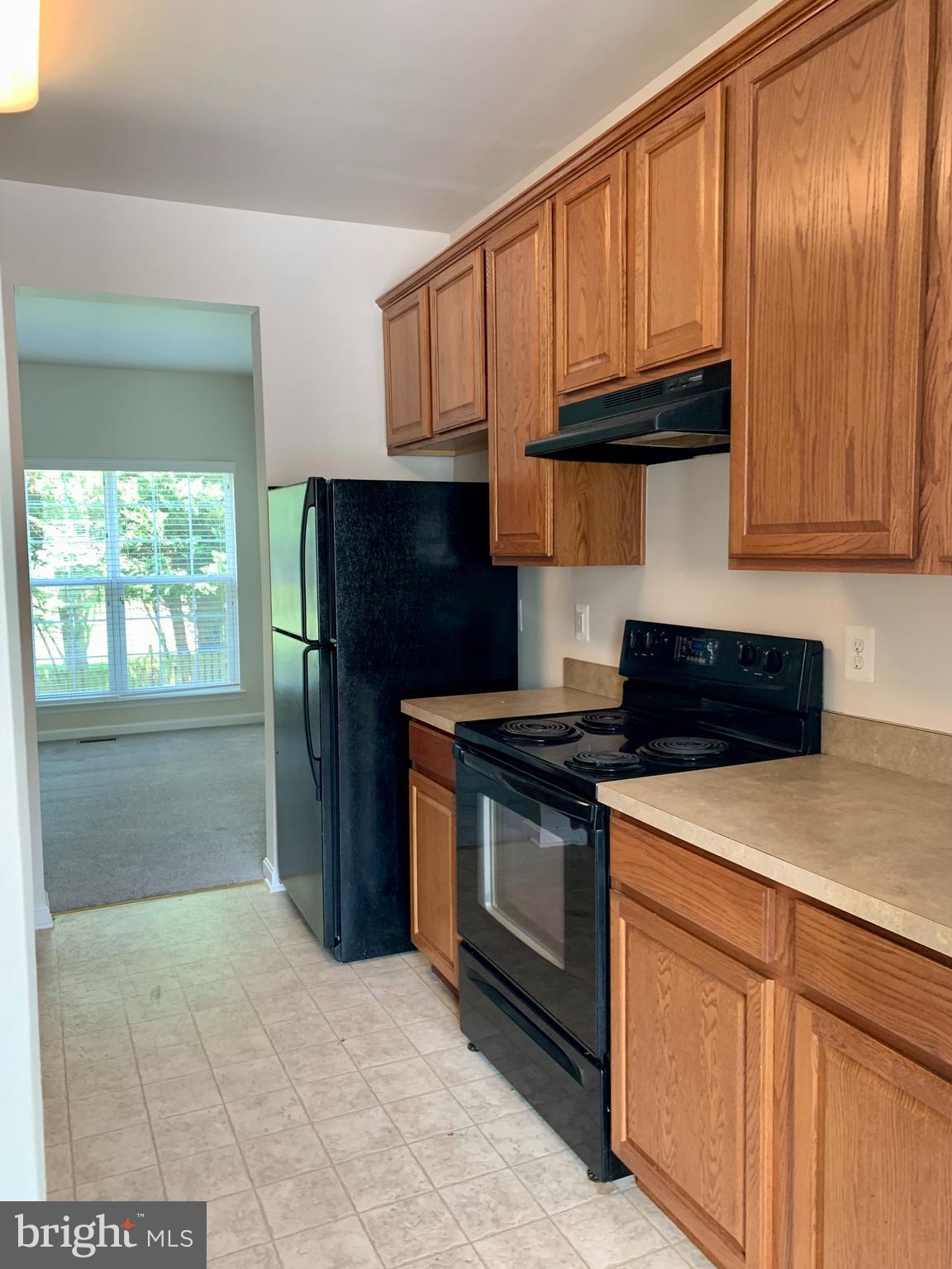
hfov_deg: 53.1
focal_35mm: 26
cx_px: 476
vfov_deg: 67.3
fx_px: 953
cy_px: 634
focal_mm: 4.25
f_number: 1.8
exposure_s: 1/60
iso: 125
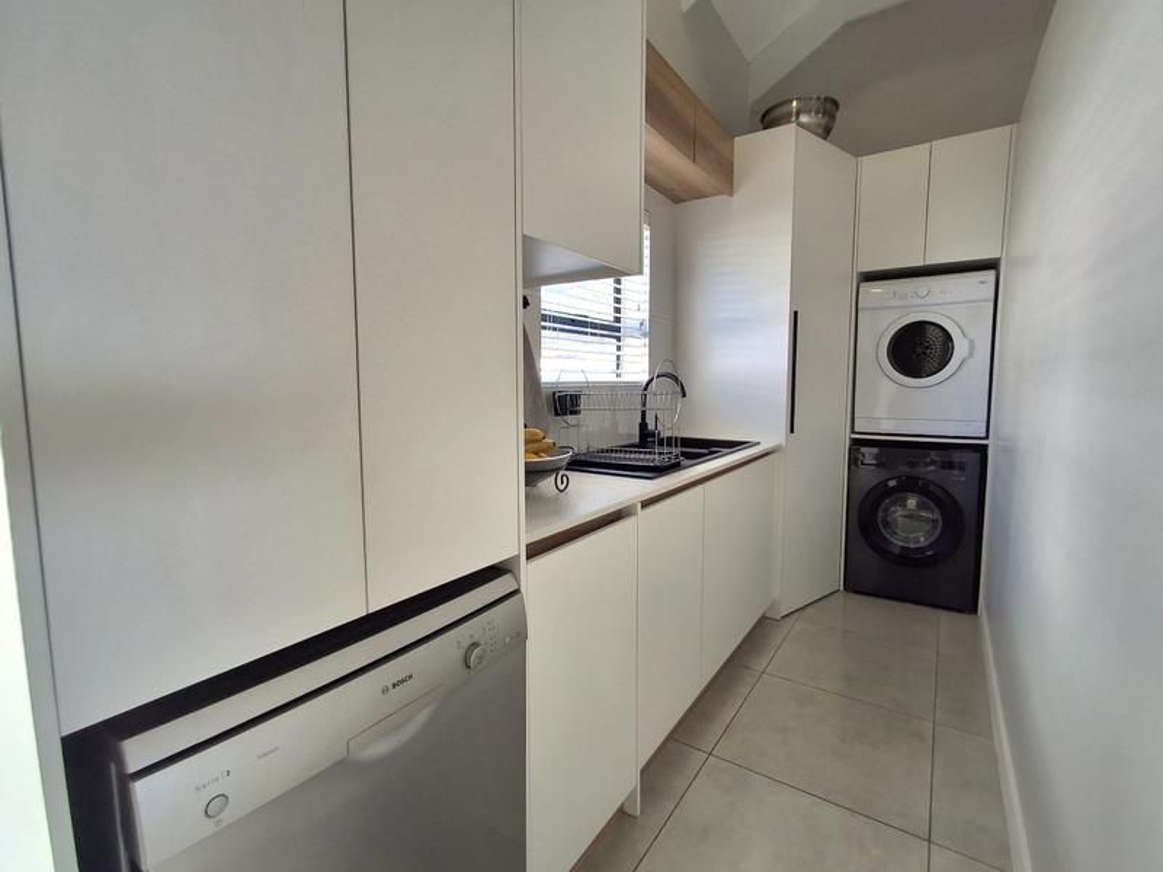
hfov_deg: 94.5
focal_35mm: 16
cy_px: 436
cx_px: 582
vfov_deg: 78.1
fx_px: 538
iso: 40
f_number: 2.2
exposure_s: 1/127
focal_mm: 1.64
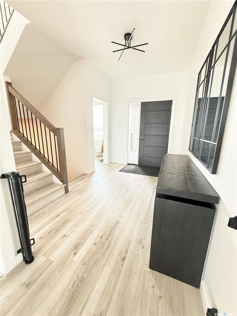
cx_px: 118
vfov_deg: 102.1
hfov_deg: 85.7
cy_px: 158
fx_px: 128
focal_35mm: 14
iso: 400
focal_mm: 2.22
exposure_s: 1/60
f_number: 2.2
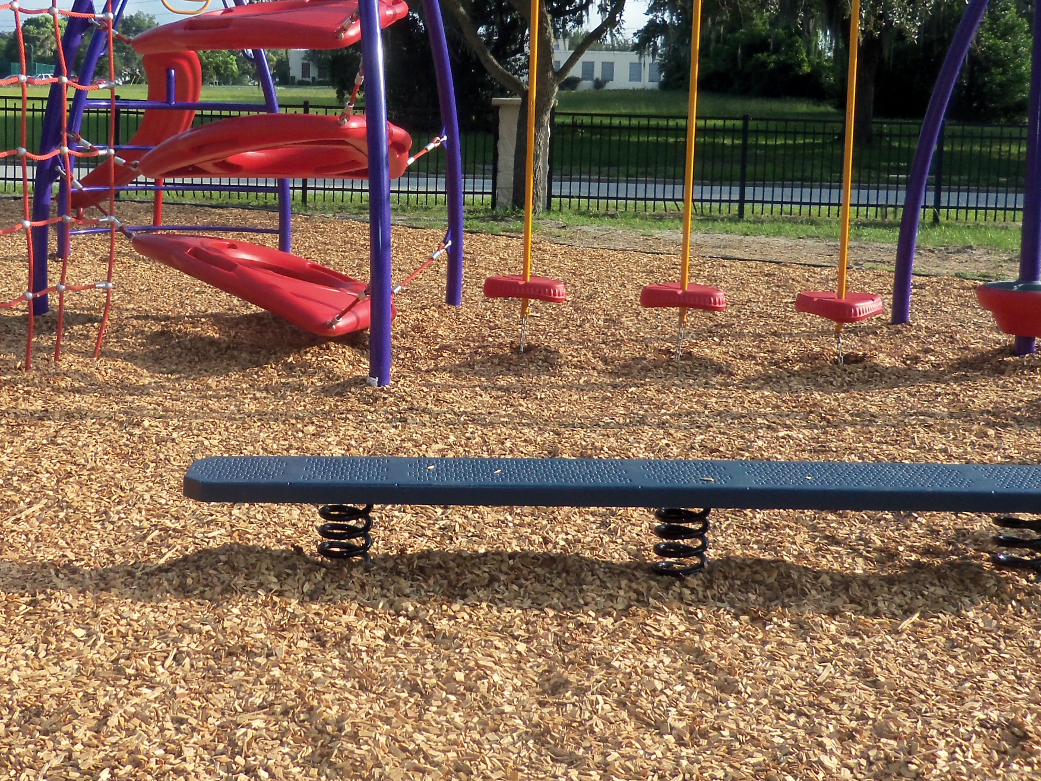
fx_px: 1383
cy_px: 259
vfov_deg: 31.3
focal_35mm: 46
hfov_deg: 40.9
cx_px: 380
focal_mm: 5.1
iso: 64
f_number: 3.9
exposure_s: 1/320
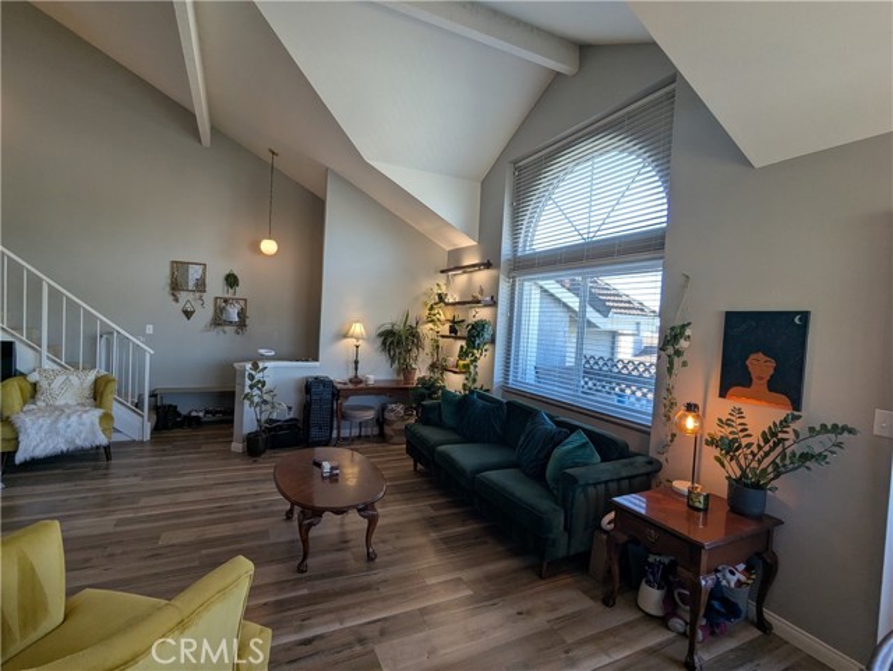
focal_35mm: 16
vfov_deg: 78.2
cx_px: 446
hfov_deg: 94.5
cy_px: 336
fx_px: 413
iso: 65
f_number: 2.2
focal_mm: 2.35
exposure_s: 1/120
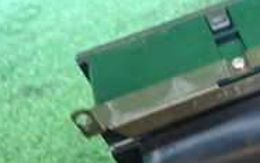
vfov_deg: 15.0
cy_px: 157
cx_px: 350
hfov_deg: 21.5
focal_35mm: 86
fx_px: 610
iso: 640
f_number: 2
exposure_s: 1/30
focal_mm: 4.5
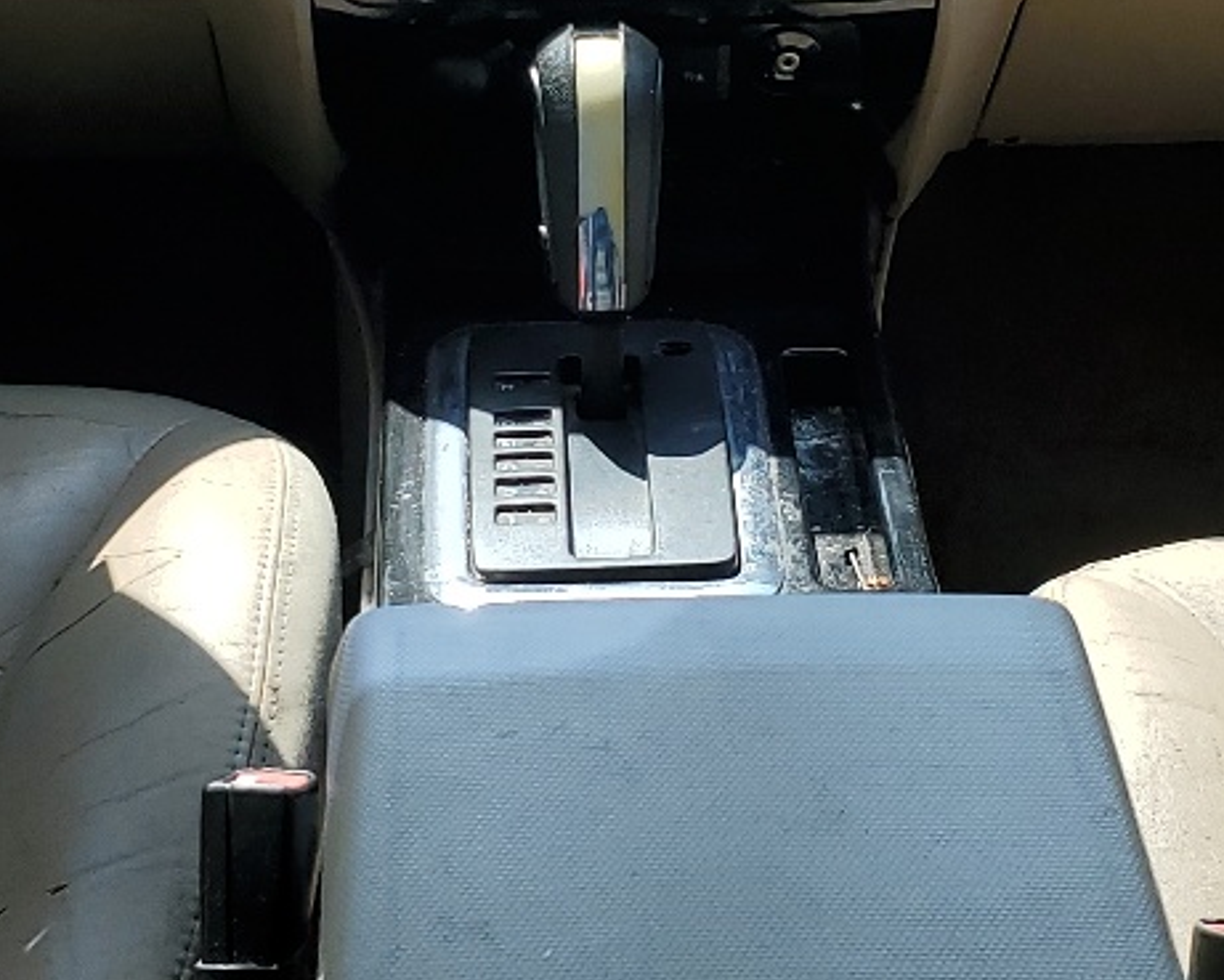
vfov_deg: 17.5
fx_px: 3189
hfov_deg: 21.7
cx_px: 690
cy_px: 385
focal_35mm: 88
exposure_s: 1/1111
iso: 50
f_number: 1.5
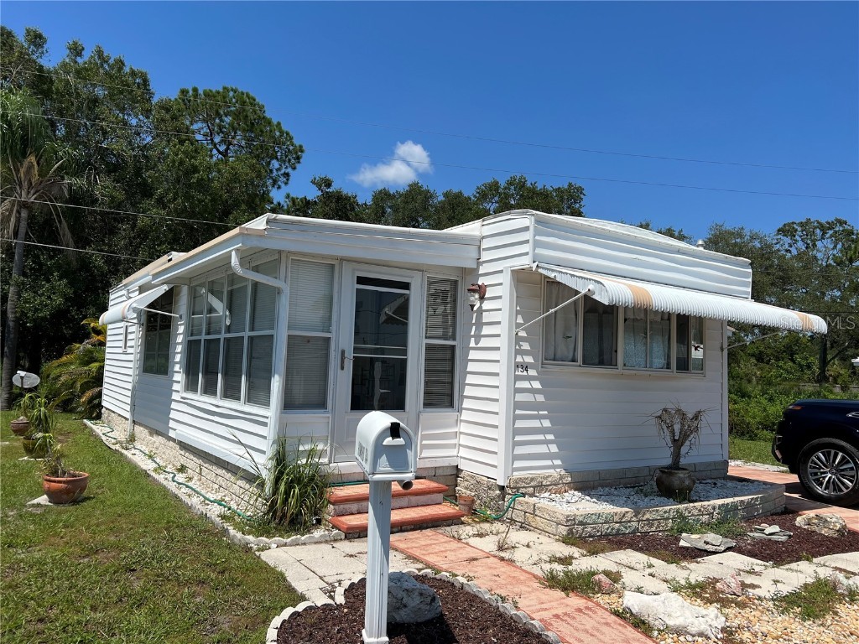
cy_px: 322
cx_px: 430
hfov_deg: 67.3
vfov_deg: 53.1
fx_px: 645
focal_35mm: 26
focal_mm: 5.7
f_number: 1.5
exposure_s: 1/8000
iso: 50
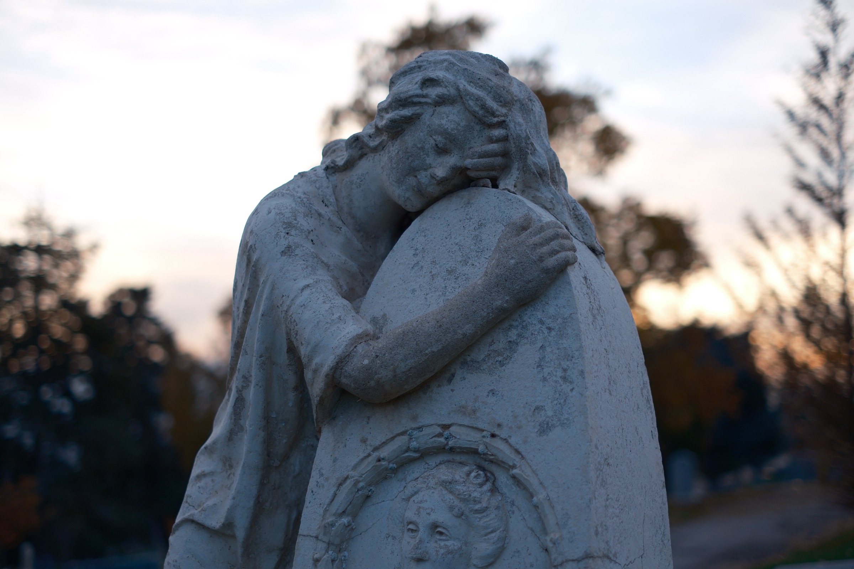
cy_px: 284
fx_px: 1257
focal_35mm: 53
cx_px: 427
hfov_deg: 37.5
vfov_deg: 25.5
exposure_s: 1/500
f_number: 1.4
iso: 125
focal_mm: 35
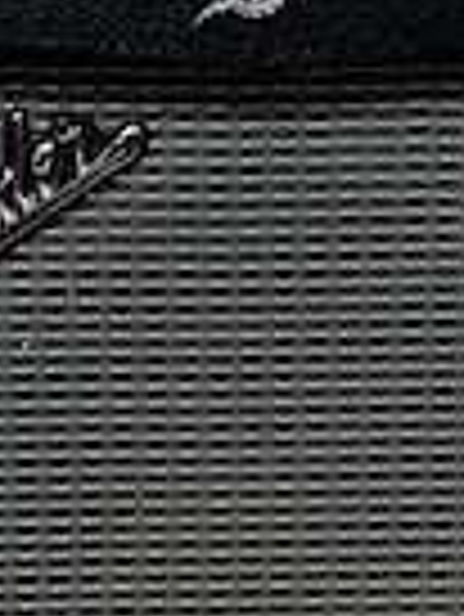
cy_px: 234
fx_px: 1249
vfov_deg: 27.7
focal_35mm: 70
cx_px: 266
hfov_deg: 21.0
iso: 1000
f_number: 1.78
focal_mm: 6.86
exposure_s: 1/37
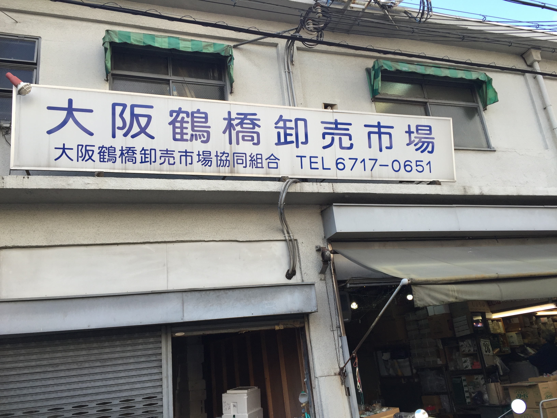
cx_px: 278
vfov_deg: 48.2
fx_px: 467
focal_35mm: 29
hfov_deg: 61.7
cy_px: 209
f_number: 2.2
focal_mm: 4.15
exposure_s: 1/311
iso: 32
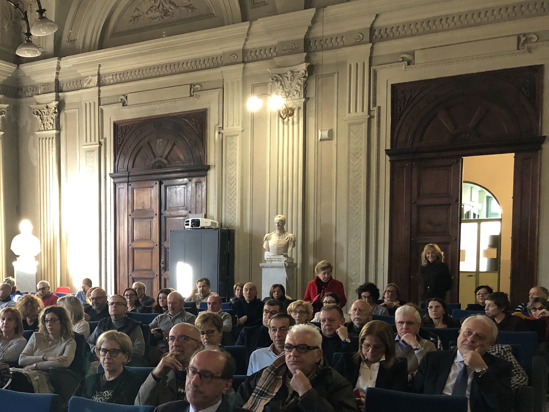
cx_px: 89
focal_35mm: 47
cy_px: 319
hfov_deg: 38.5
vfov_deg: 30.3
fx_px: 745
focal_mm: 3.99
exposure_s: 1/14
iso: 100
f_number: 1.8
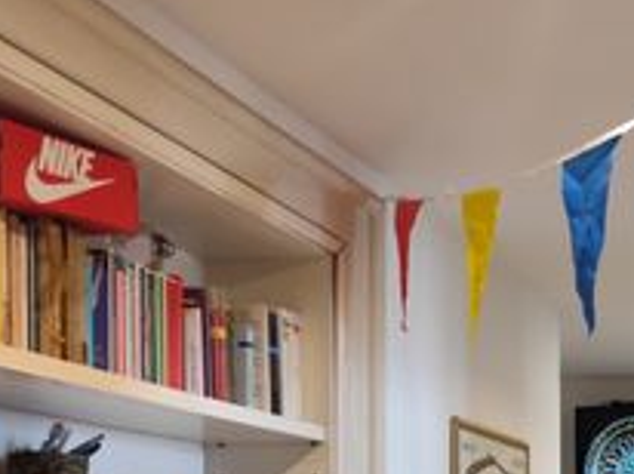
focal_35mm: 67
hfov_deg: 26.2
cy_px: 566
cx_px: 742
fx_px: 1226
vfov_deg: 20.5
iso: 800
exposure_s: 1/100
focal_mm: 6.14
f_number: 1.65
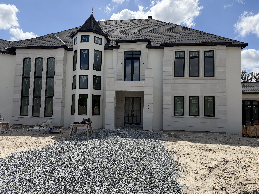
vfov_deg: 56.8
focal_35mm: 24
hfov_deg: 71.6
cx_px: 130
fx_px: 180
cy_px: 97
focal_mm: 6.76
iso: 125
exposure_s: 1/10309
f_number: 1.78
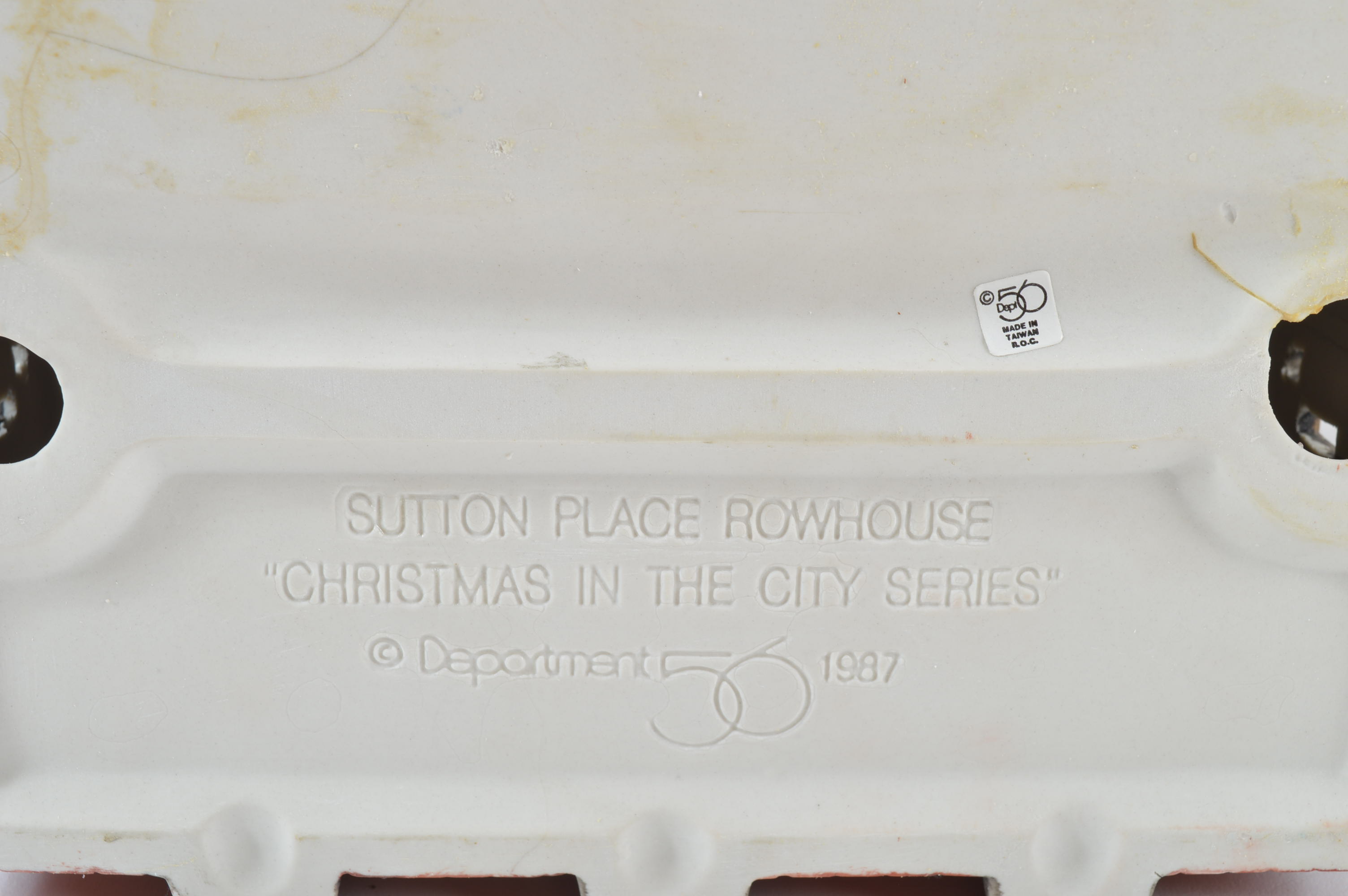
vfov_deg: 28.0
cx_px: 674
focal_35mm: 48
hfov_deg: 41.1
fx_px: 1796
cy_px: 448
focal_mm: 32
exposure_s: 1/160
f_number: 11
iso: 100
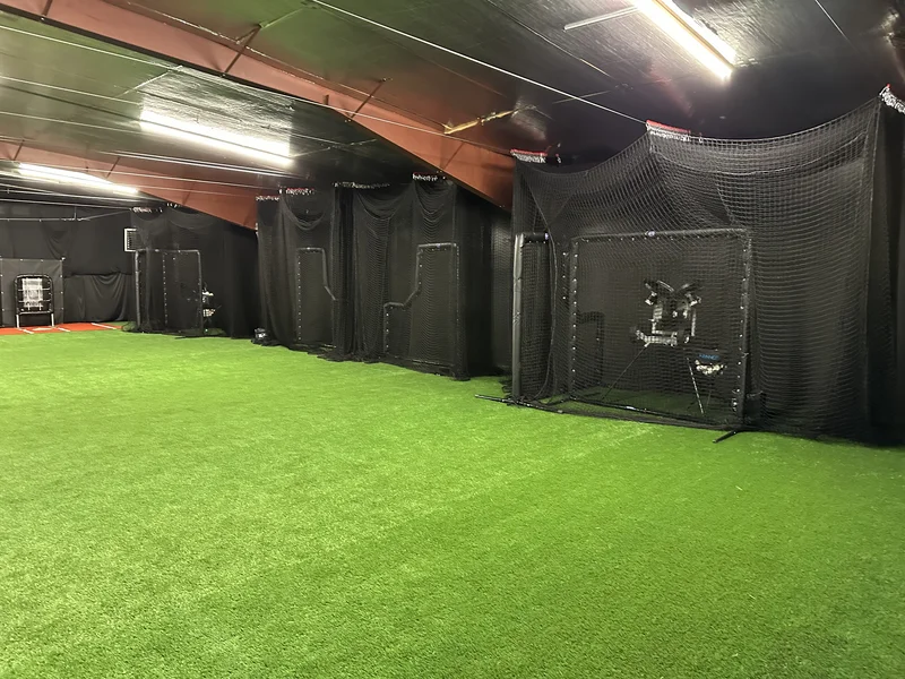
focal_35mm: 24
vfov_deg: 56.8
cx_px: 452
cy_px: 340
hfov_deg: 71.6
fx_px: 627
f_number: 1.78
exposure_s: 1/43
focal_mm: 6.86
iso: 1000
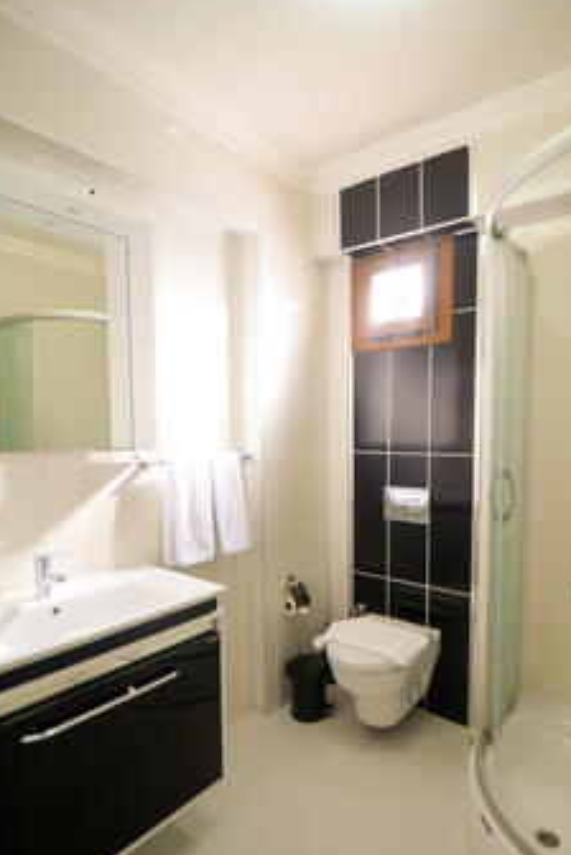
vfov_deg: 83.7
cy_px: 463
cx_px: 329
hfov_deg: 61.7
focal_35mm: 20
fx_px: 475
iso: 320
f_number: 2.8
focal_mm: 16
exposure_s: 1/40
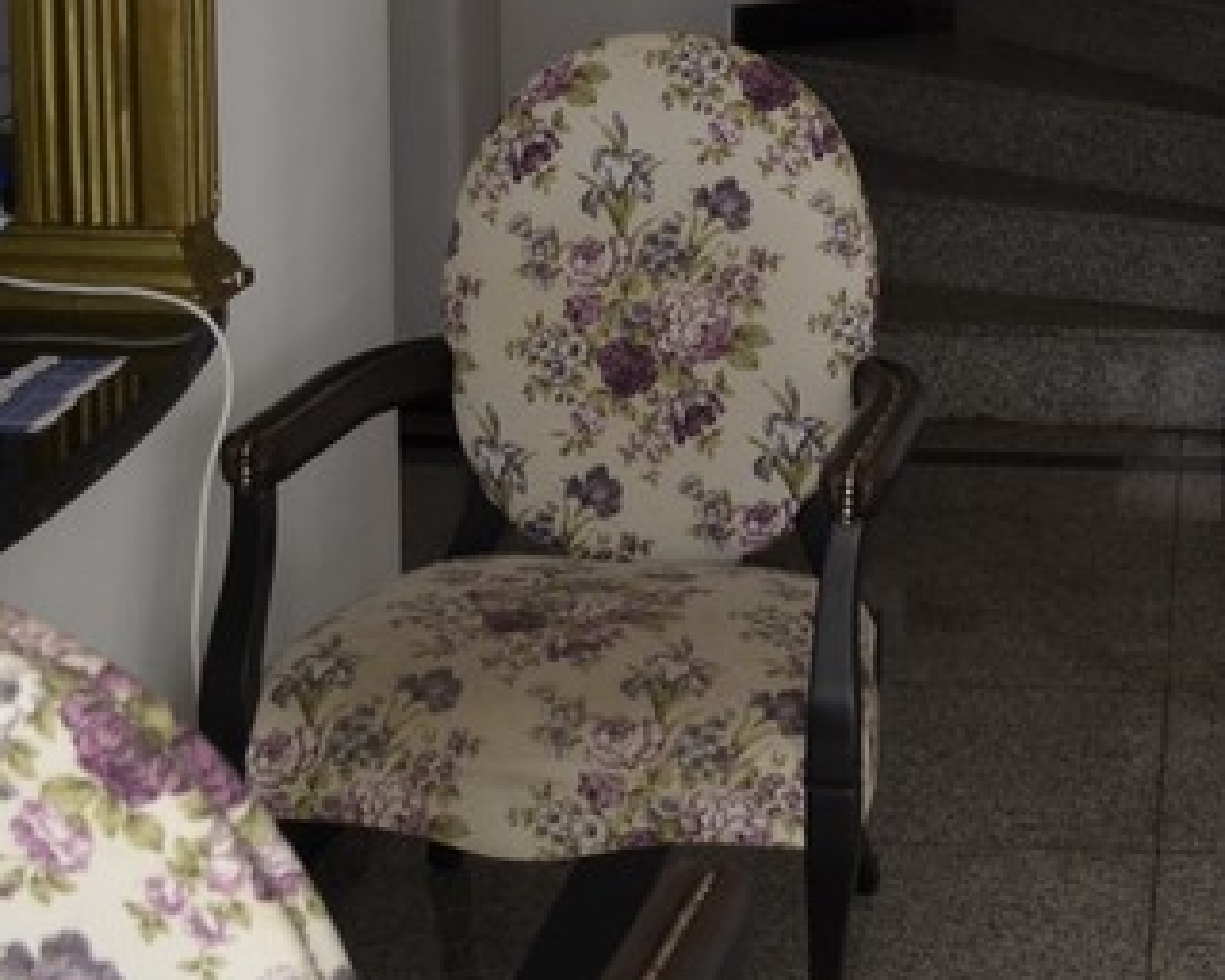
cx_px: 1214
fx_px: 2937
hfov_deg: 22.7
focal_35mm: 81
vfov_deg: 18.8
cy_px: 184
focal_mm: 18
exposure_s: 1/90
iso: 400
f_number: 4.8
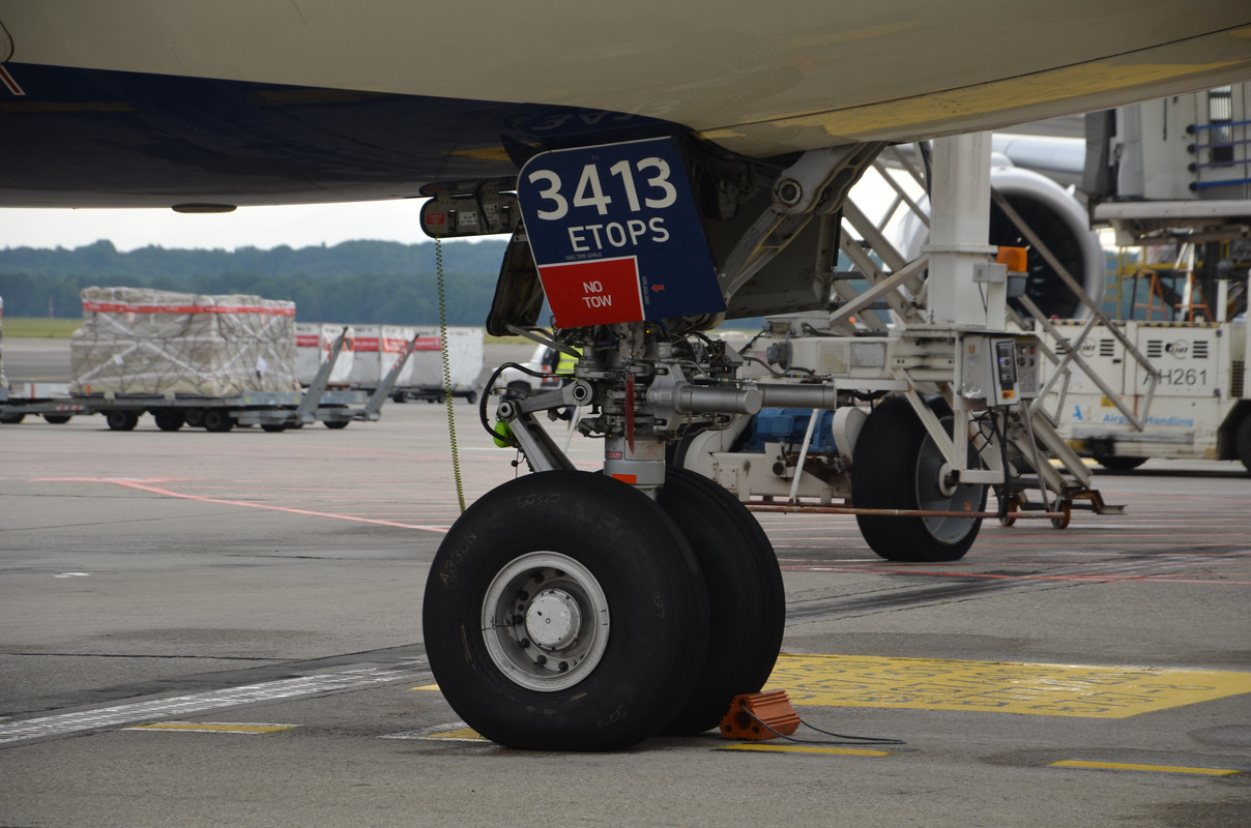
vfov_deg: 8.7
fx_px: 5462
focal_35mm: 158
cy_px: 414
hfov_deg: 13.1
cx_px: 626
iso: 160
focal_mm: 105
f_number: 7.1
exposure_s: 1/200
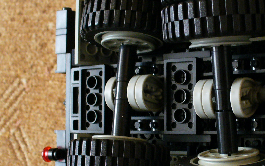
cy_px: 97
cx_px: 191
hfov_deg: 30.2
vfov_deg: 19.4
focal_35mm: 67
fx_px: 484
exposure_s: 1/20
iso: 200
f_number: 2.8
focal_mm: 6.1
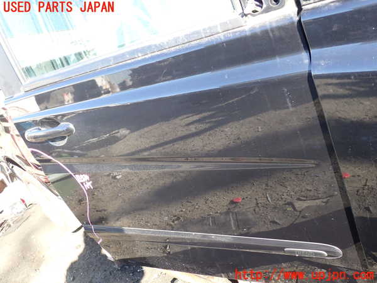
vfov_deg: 46.8
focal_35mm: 30
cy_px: 142
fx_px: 327
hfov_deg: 60.0
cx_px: 188
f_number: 3.2
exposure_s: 1/60
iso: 100
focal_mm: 5.4
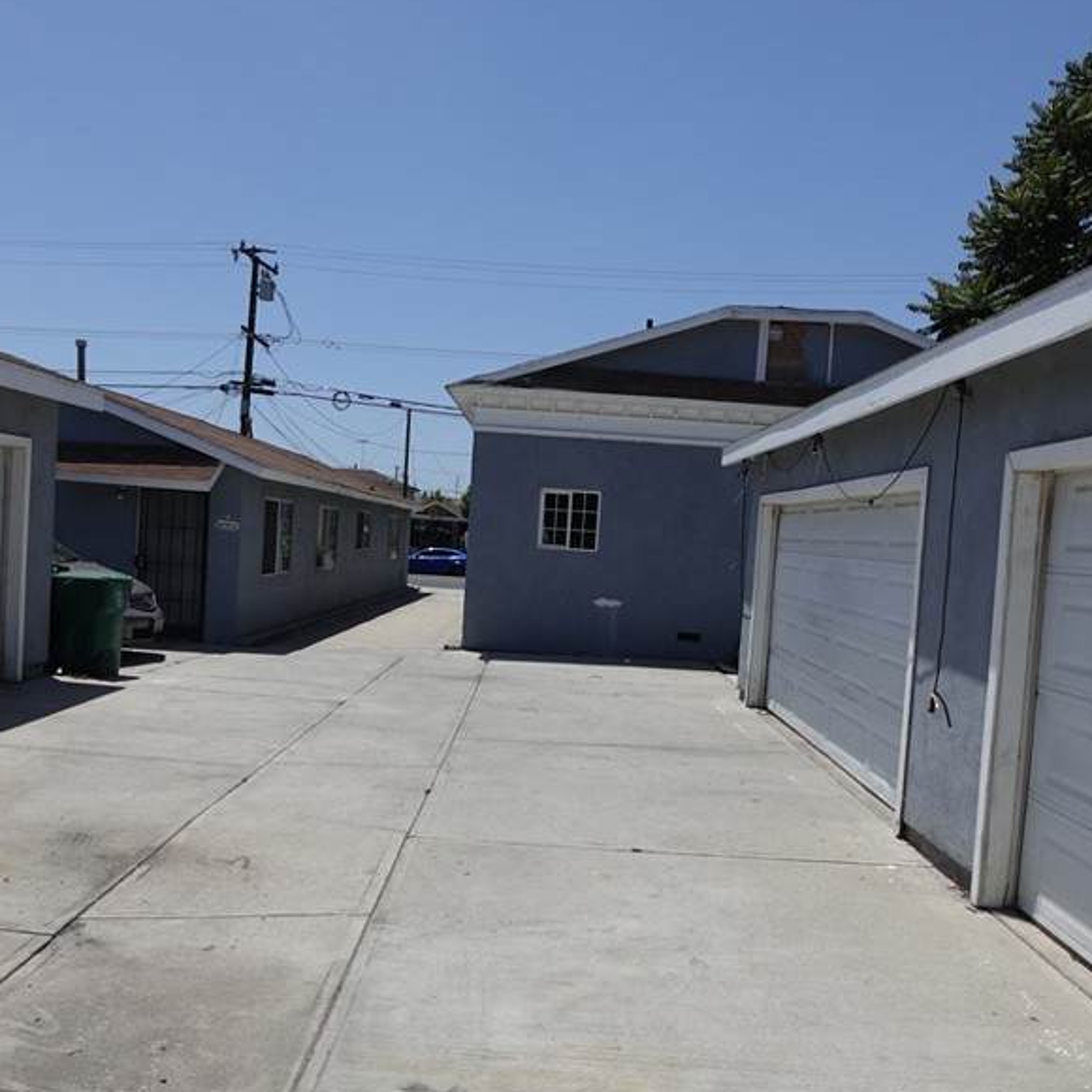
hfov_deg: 54.0
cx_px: 527
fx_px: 1071
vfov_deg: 53.9
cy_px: 600
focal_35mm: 30
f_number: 2
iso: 125
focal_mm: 7.6
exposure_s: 1/6400
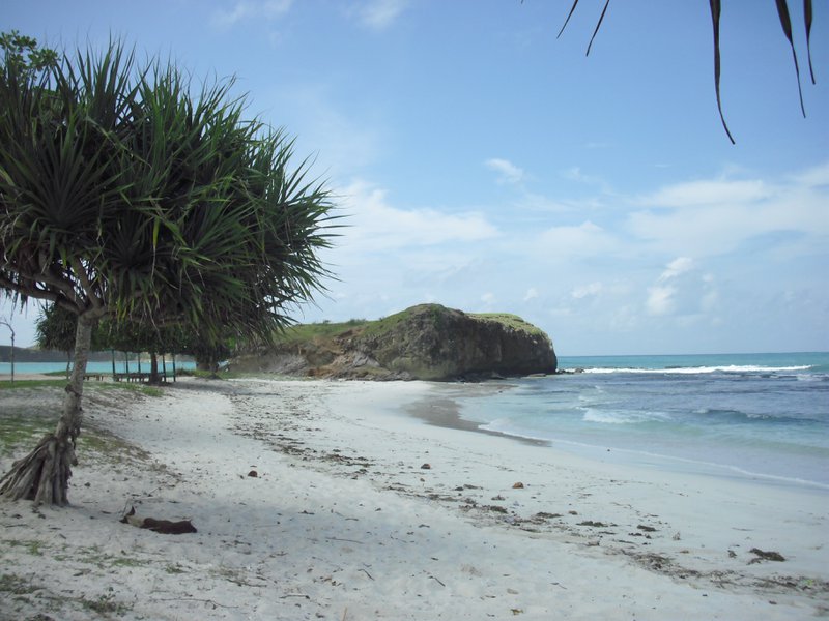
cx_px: 414
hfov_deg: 49.0
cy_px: 310
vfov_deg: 37.7
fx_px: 910
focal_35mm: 38
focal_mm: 6.2
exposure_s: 1/250
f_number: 8
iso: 100
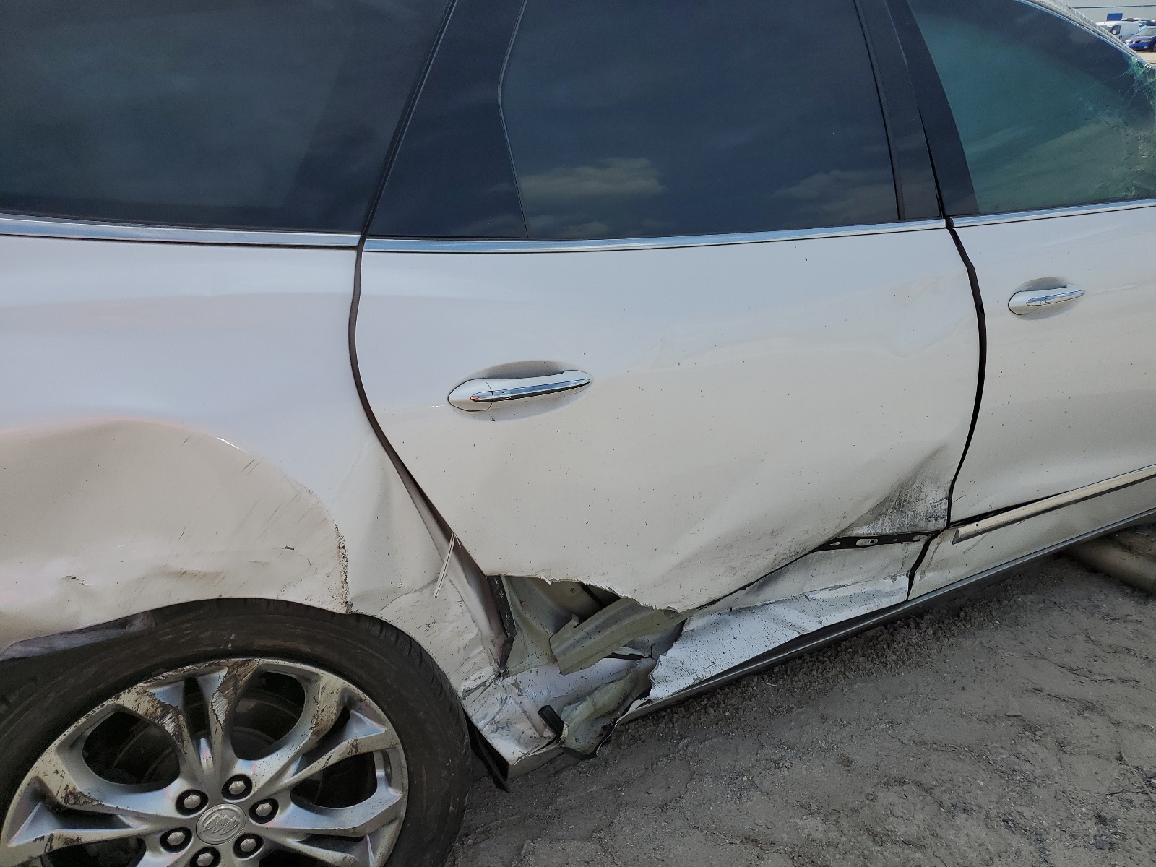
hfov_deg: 67.3
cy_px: 434
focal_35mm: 26
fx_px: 868
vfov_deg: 53.1
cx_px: 578
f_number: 1.5
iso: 50
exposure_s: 1/3333
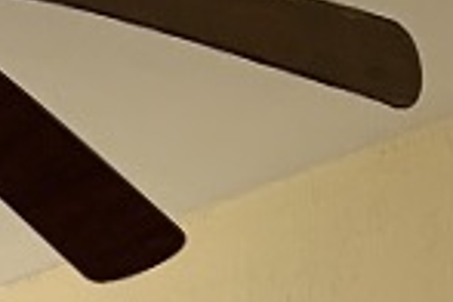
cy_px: 1020
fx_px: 2466
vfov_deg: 6.2
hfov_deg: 10.2
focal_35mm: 196
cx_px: -213
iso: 25
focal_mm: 4.25
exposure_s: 1/371
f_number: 1.8
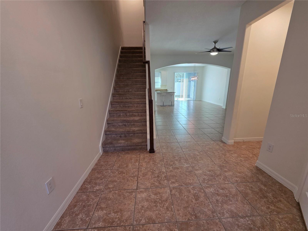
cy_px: 116
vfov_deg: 89.9
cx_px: 154
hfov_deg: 106.2
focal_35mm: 13
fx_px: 116
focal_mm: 2.2
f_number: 1.9
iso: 160
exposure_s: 1/120
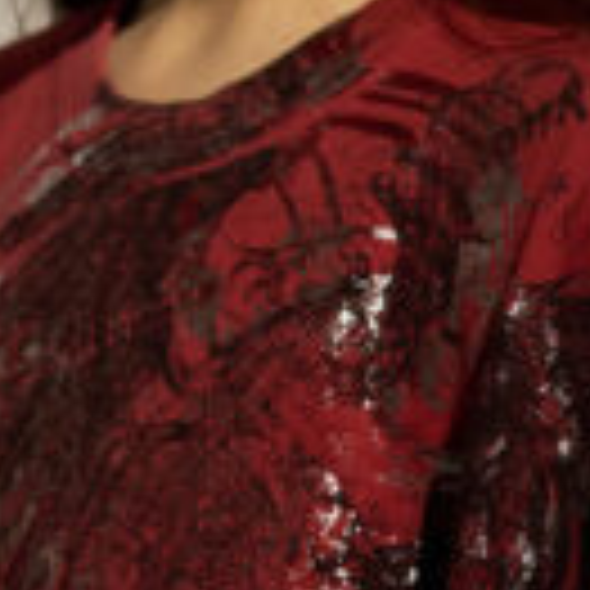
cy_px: 227
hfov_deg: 7.2
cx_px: -595
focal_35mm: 233
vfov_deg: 7.5
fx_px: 4493
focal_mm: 35
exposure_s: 1/125
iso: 800
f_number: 3.5
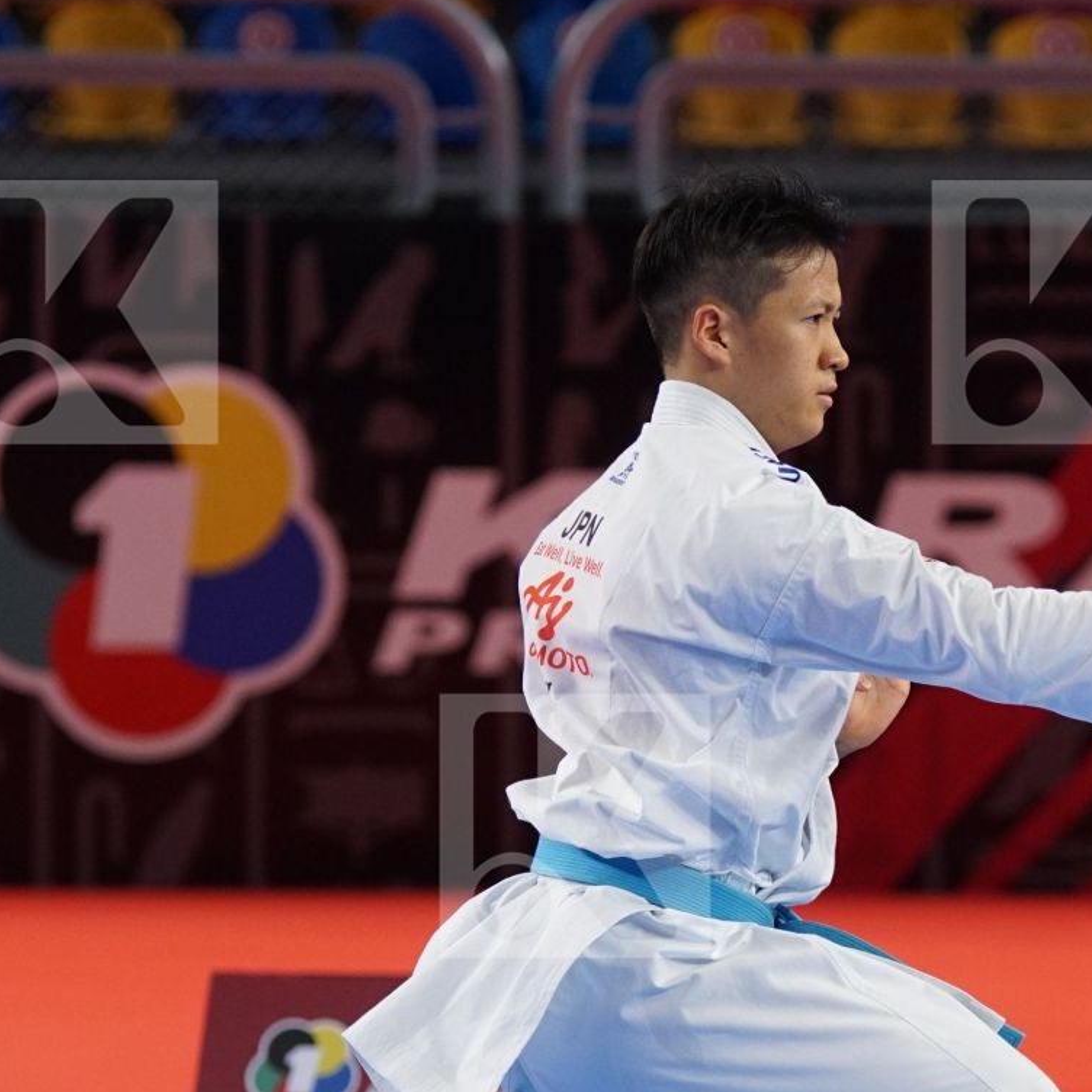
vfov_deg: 4.3
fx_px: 14705
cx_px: 1067
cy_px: 826
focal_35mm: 412
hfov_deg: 4.2
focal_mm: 135
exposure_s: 1/400
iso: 800
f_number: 3.2
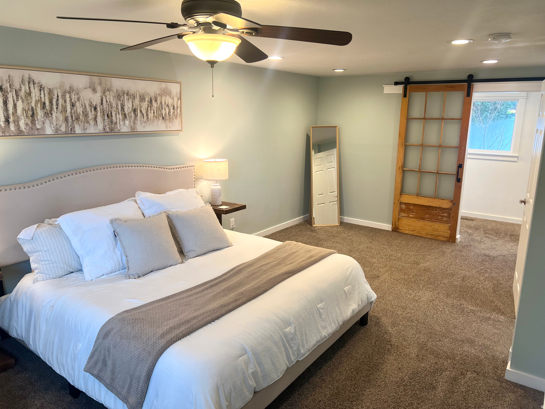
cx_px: 272
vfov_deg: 53.1
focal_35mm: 26
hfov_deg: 67.3
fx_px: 409
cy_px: 204
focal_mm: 5.7
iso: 125
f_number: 1.5
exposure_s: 1/120
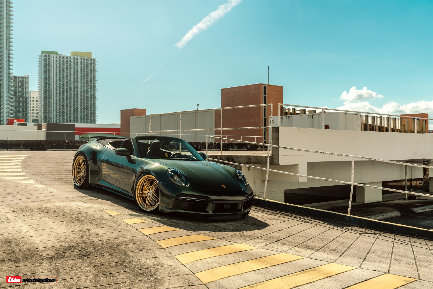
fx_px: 469
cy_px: 144
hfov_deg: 49.6
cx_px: 216
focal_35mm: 39
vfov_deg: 34.2
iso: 100
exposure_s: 1/200
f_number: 9
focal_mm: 39
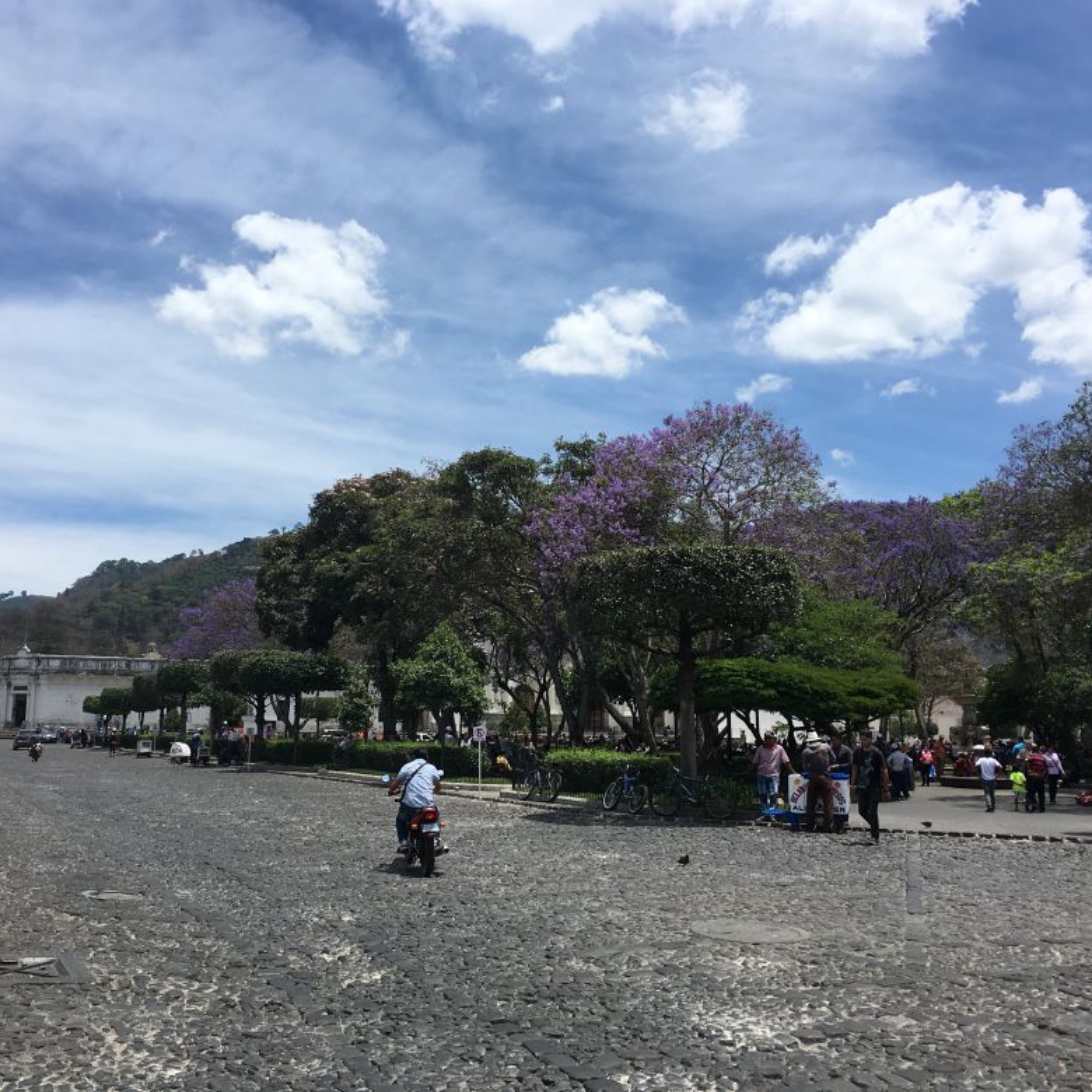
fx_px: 1249
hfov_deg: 47.1
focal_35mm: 35
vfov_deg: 47.2
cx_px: 474
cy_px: 536
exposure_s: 1/1789
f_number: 2.2
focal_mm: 4.15
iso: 25
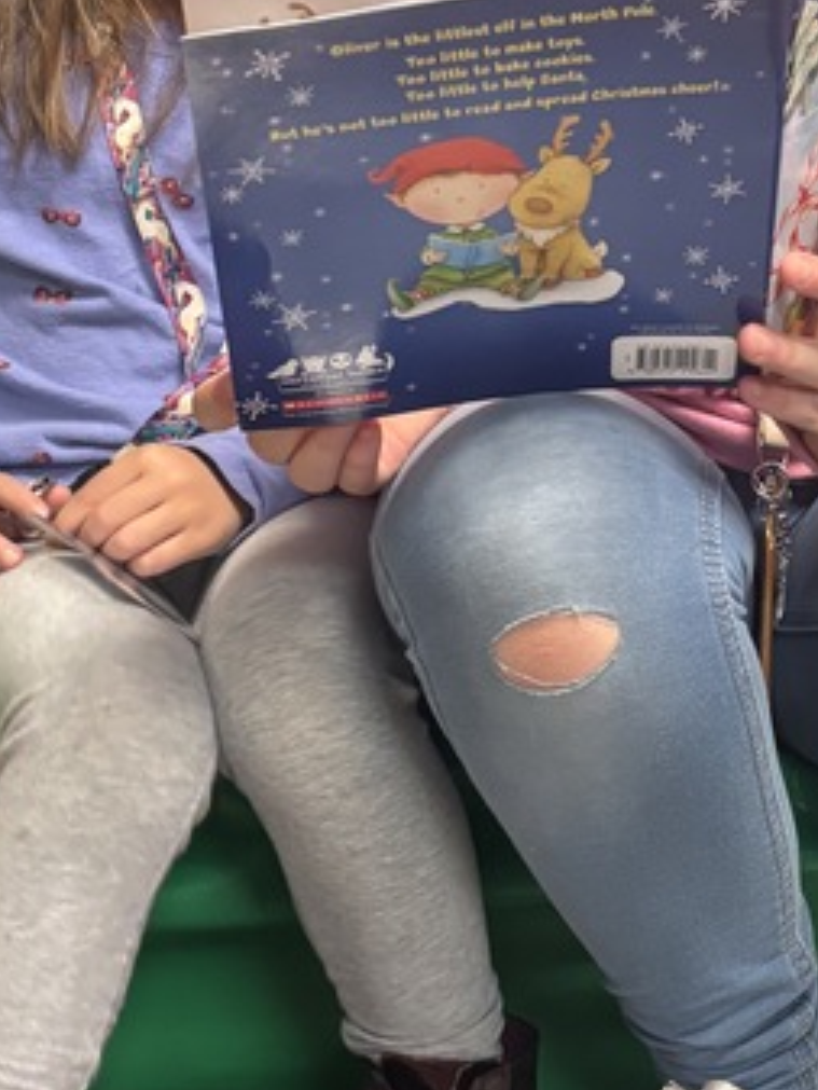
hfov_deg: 18.5
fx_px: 2488
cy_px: 433
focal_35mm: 79
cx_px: 656
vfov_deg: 24.7
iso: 320
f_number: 1.6
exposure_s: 1/60
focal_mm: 5.96
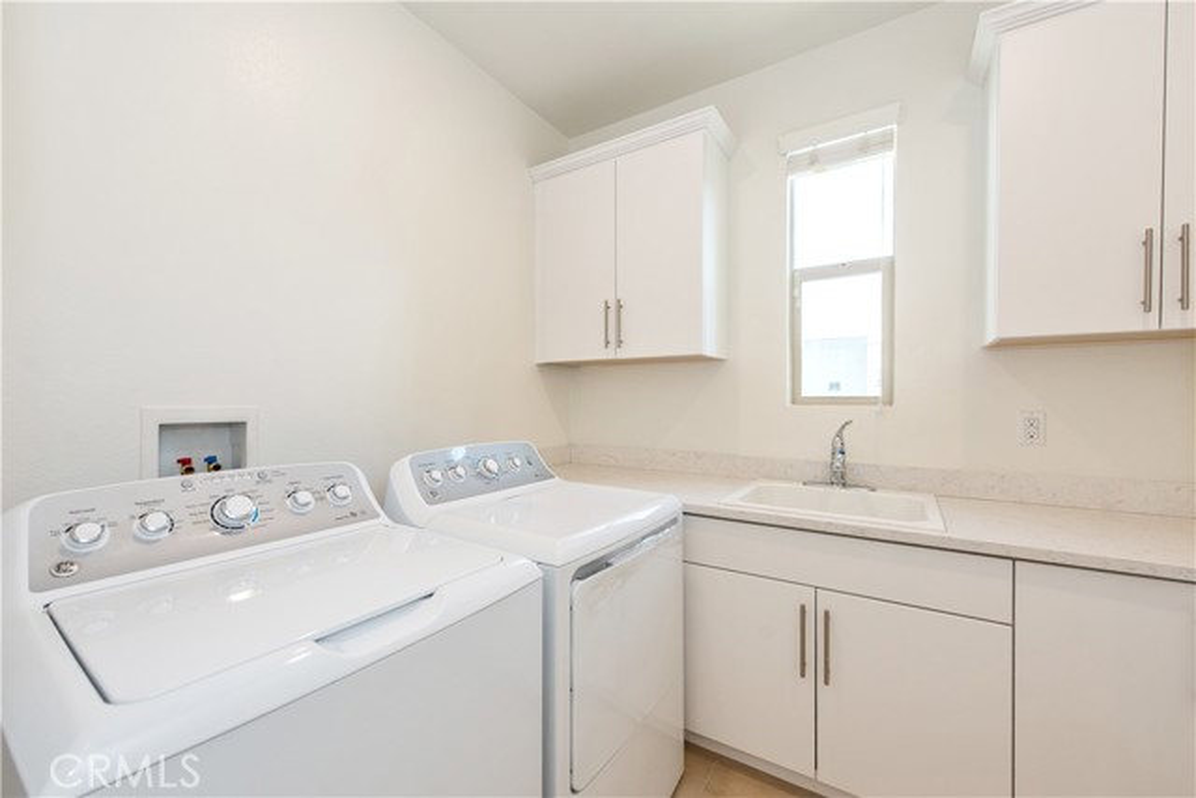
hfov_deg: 104.2
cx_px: 598
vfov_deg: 81.2
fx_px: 465
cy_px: 399
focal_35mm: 14
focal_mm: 14
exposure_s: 1/125
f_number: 5.6
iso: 400
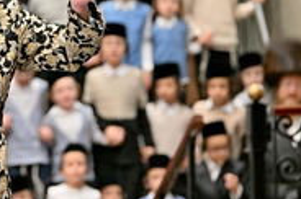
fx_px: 2270
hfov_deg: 7.6
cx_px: 15
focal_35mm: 272
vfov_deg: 5.0
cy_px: 20
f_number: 2.8
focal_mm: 125
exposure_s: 1/250
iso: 250
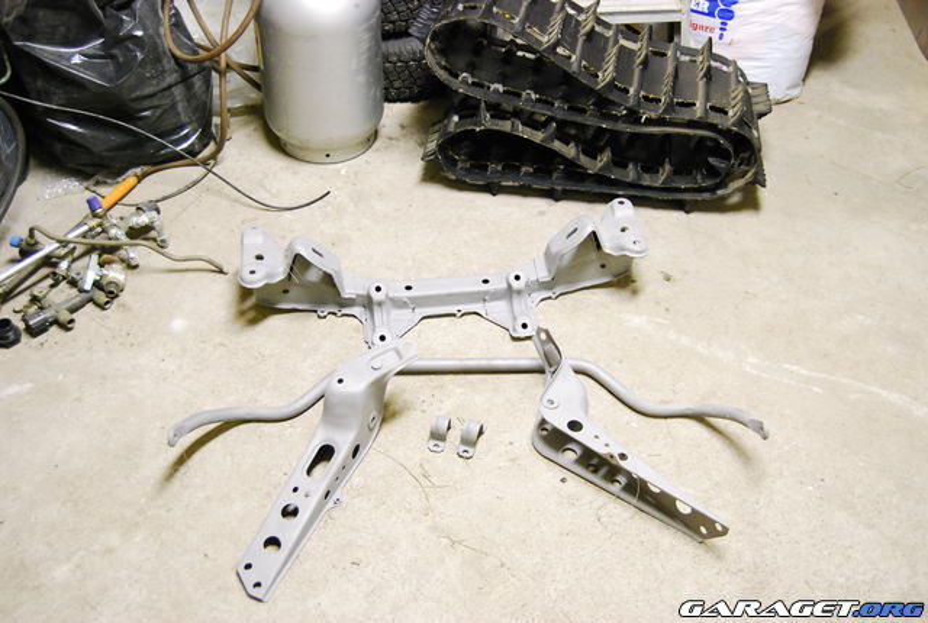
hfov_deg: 49.4
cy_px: 312
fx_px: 1008
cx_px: 464
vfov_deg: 34.4
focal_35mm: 39
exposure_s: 1/15
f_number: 4
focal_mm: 26
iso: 1600
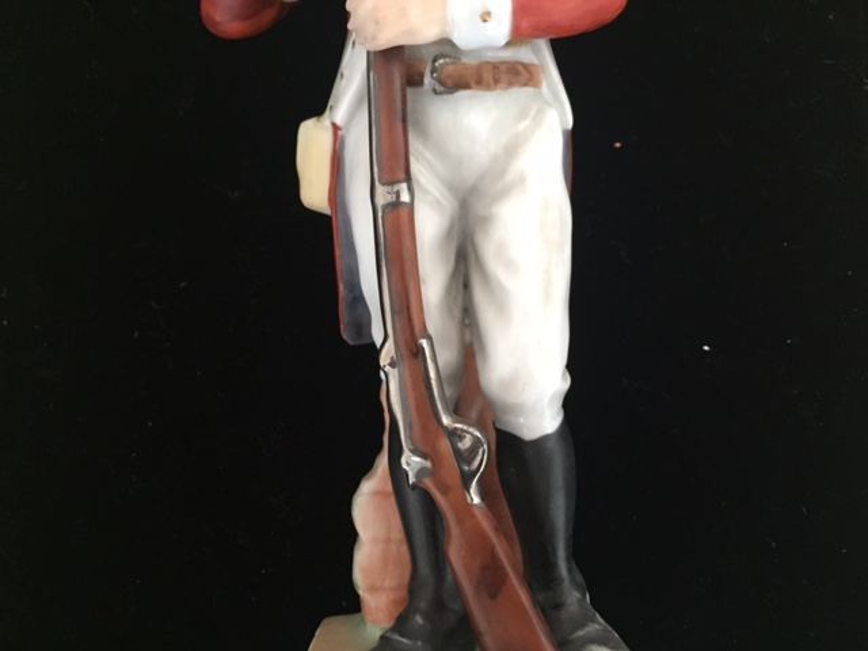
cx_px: 434
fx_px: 727
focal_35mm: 29
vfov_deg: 48.2
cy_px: 326
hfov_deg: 61.7
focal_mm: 4.15
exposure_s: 1/30
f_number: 2.2
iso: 250
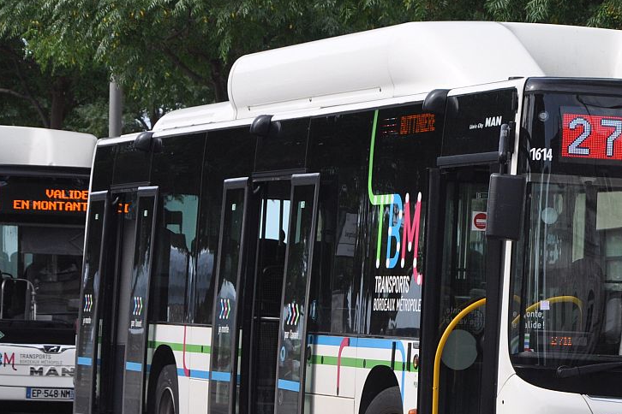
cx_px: 507
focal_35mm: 219
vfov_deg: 6.3
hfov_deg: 9.4
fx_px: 3783
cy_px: 219
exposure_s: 1/1000
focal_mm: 75
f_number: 5.3
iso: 450
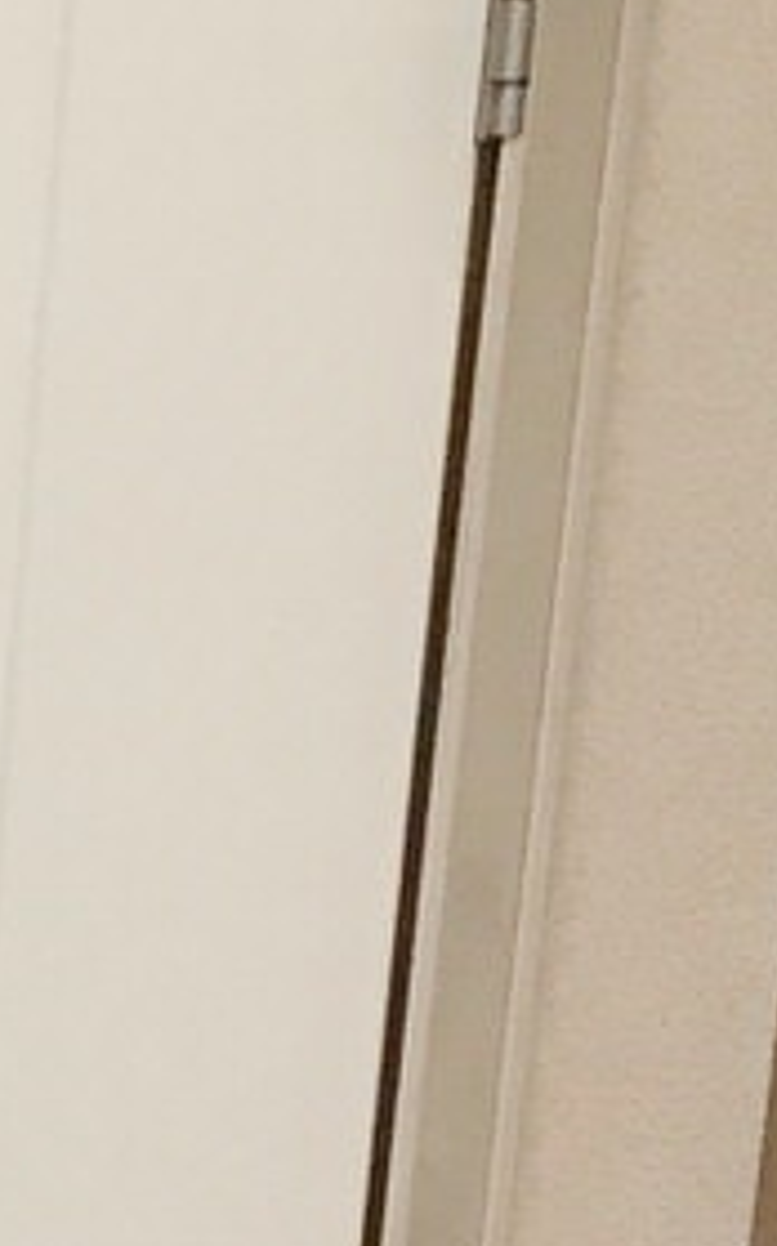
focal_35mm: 193
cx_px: -1161
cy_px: 3182
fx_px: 6549
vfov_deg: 9.4
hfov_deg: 6.4
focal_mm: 3.99
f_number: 1.8
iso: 25
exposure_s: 1/40
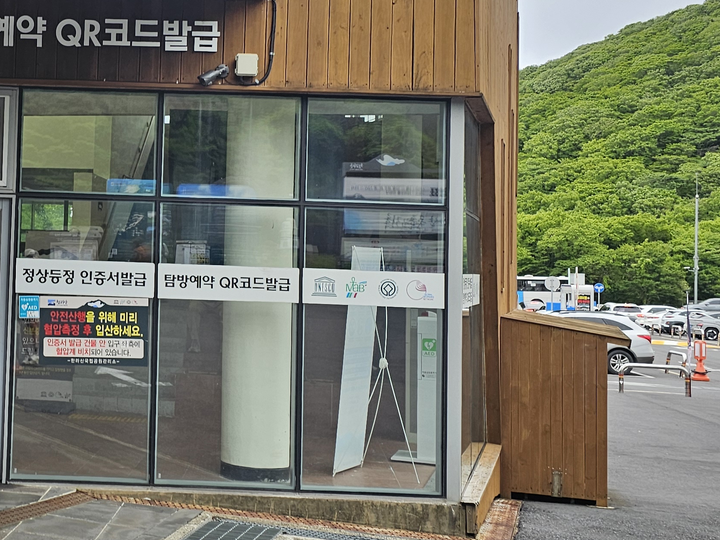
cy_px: 186
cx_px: 31
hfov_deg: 32.6
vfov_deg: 26.4
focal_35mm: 55
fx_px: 1144
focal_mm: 6.3
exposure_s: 1/120
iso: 20
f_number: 1.7
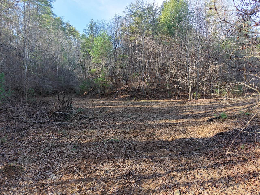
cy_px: 98
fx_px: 180
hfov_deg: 71.6
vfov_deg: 56.8
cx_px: 130
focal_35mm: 24
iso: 100
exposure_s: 1/180
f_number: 1.8
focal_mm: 8.67
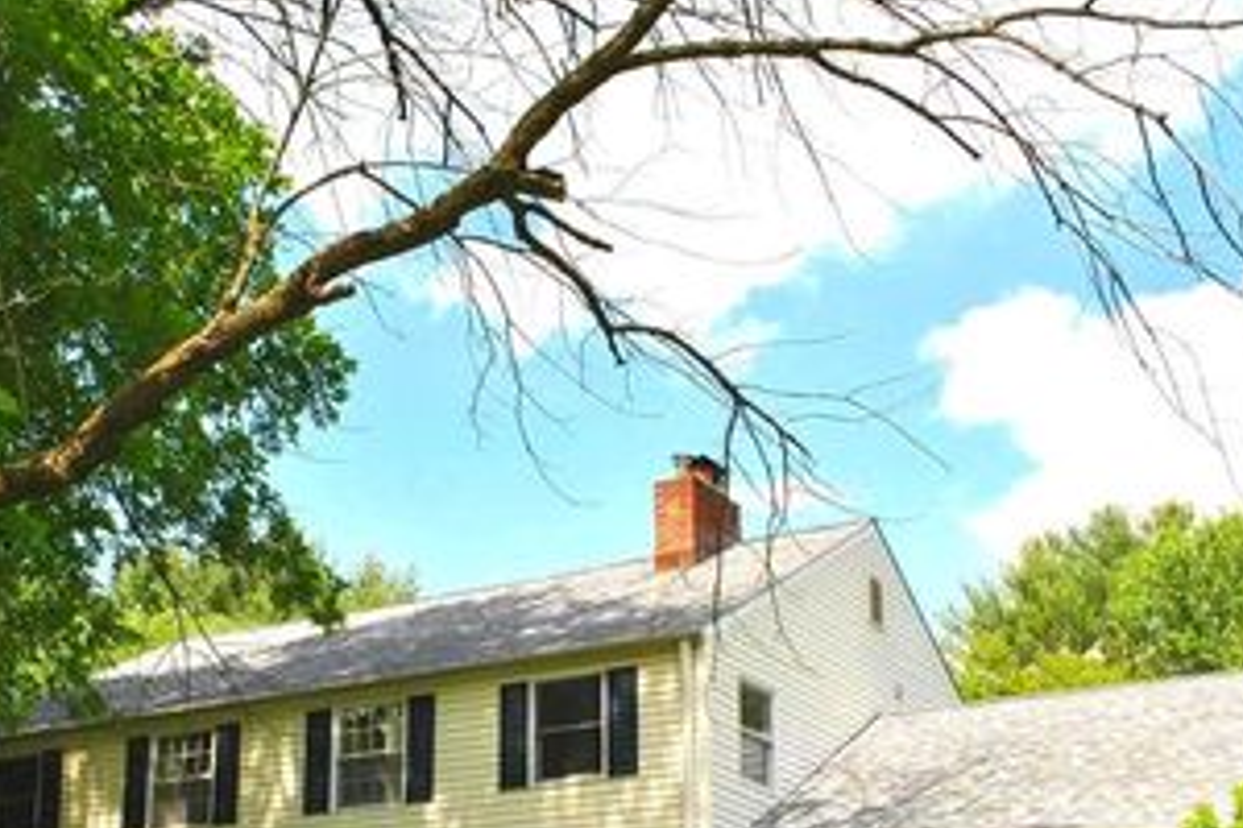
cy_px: 679
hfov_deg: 36.1
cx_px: 489
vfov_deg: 24.2
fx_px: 1899
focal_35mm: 55
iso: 100
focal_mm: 22
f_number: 8
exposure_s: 1/200
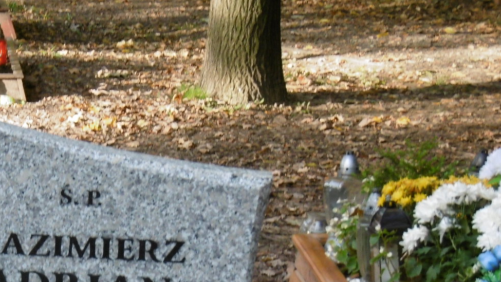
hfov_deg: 15.7
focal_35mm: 135
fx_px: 1794
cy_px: 321
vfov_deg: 8.9
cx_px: 55
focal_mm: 10.5
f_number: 4.2
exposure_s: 1/60
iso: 100
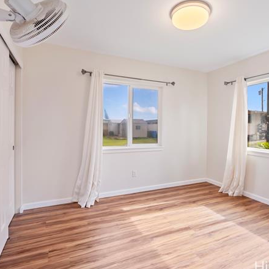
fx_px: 158
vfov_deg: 80.6
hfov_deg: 80.4
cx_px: 149
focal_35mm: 18
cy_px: 126
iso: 200
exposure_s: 1/1000
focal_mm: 7
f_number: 4
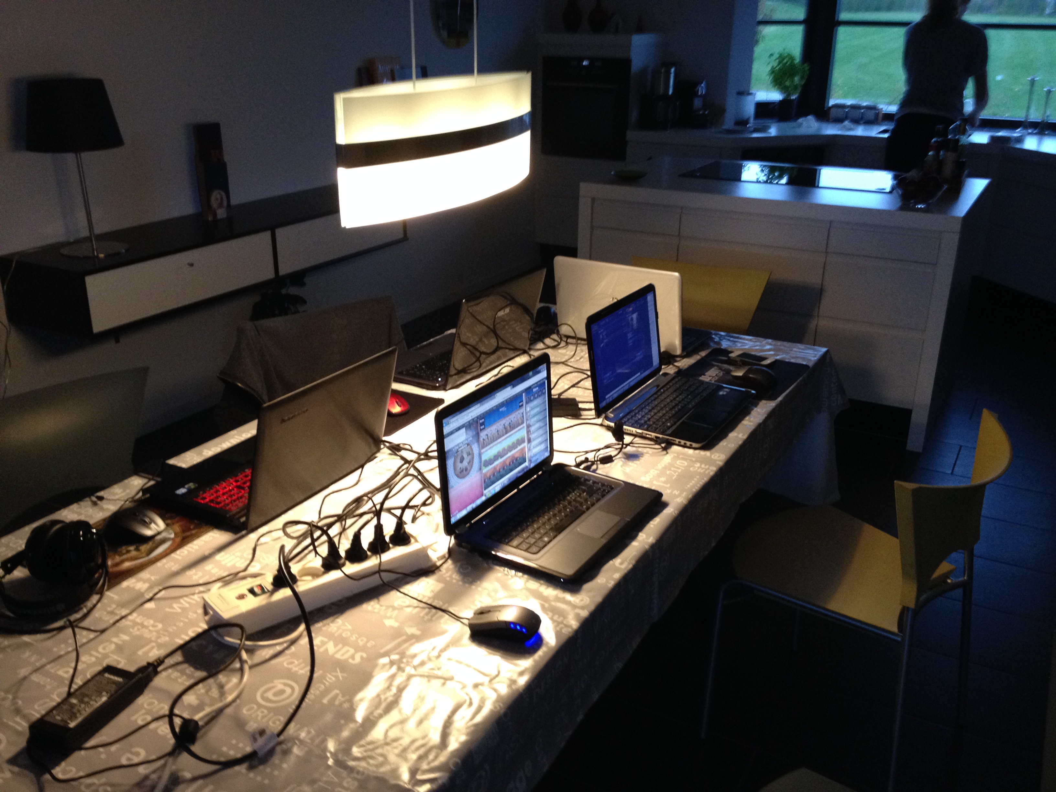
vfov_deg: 40.7
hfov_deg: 52.6
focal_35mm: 35
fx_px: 1068
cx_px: 528
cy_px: 396
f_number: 2.4
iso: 250
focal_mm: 4.28
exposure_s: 1/20
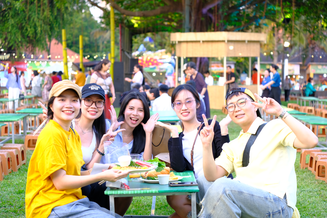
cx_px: 164
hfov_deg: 24.5
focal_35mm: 83
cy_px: 109
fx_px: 753
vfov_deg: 16.4
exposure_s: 1/100
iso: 500
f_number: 3.5
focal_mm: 55
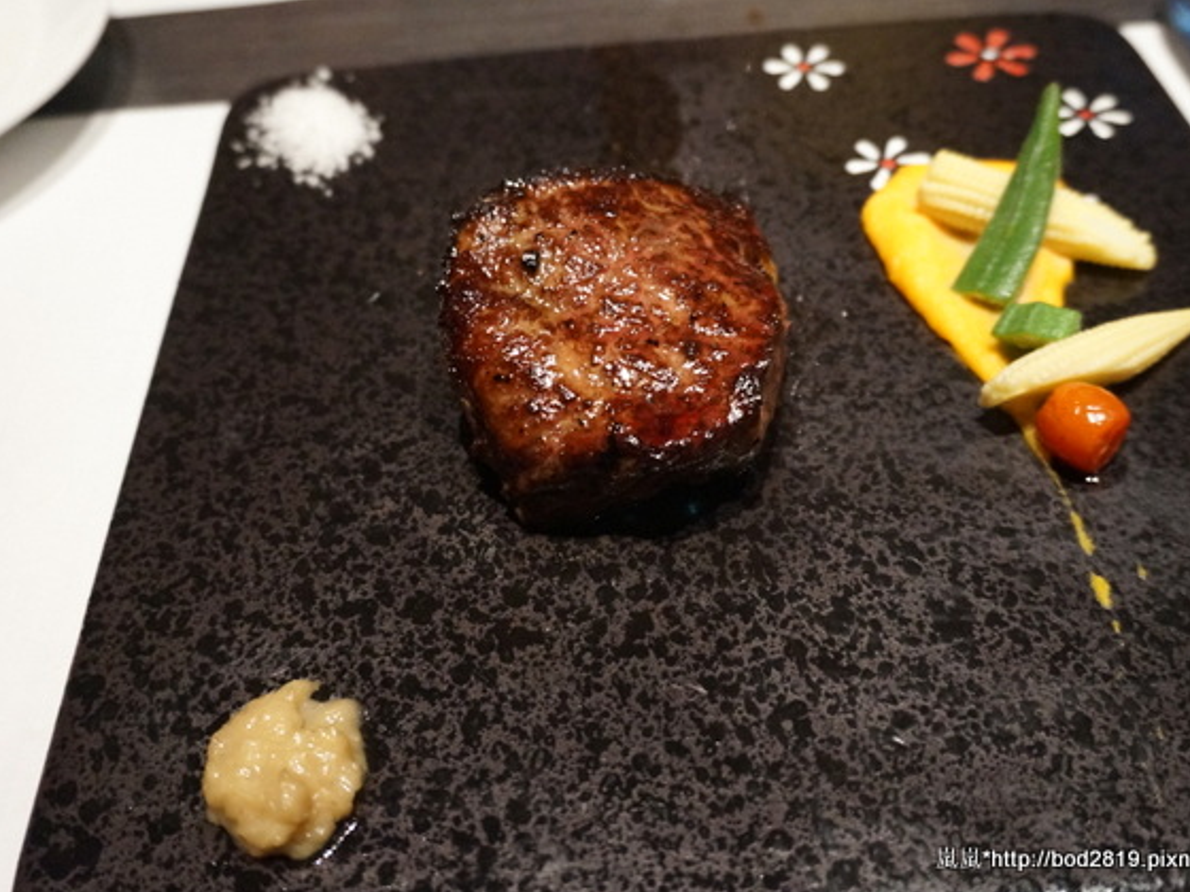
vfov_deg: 41.2
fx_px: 1188
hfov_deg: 53.1
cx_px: 654
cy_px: 449
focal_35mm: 35
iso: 3200
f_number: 4
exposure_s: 1/40
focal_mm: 21
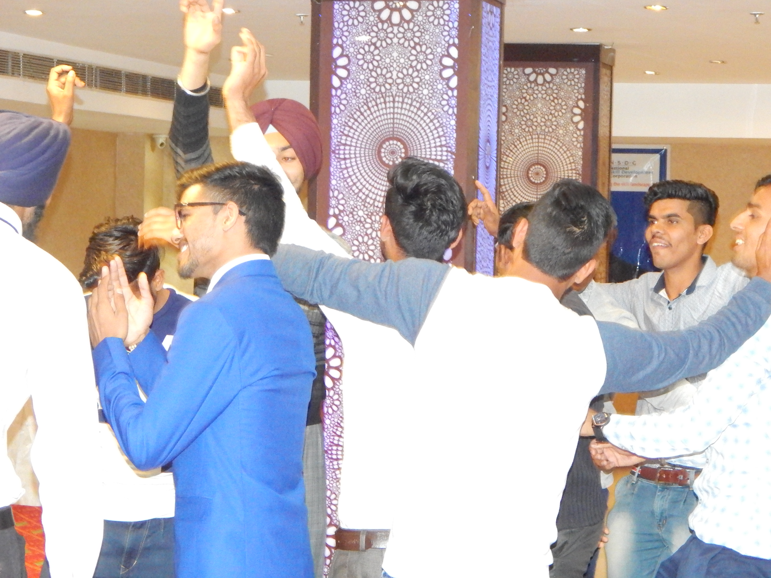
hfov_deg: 23.0
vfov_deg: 17.4
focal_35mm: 85
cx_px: 386
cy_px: 289
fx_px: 1893
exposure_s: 1/60
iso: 3200
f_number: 4.3
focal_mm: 15.3
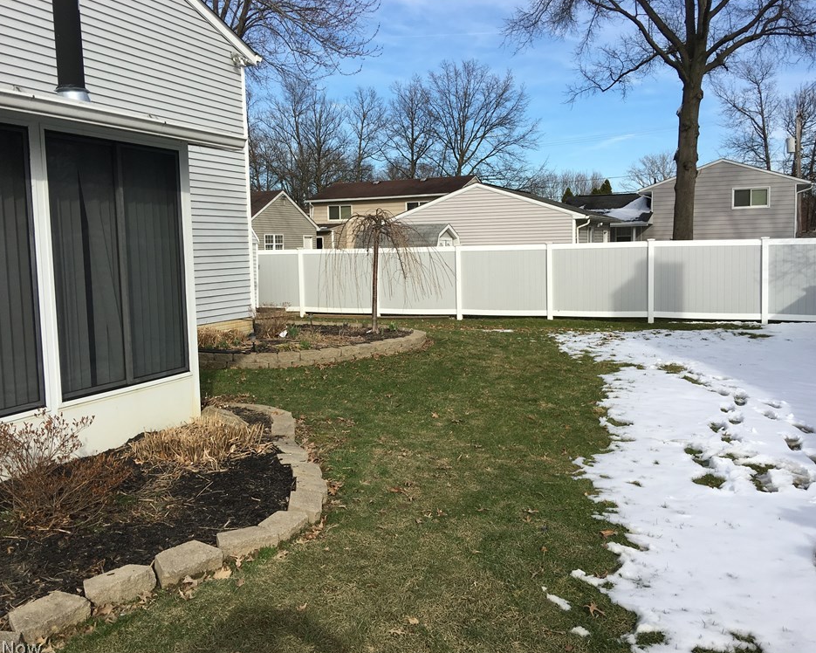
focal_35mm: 31
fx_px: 749
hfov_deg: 57.2
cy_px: 327
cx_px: 398
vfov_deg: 47.1
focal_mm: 4.15
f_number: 2.2
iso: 25
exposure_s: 1/1115
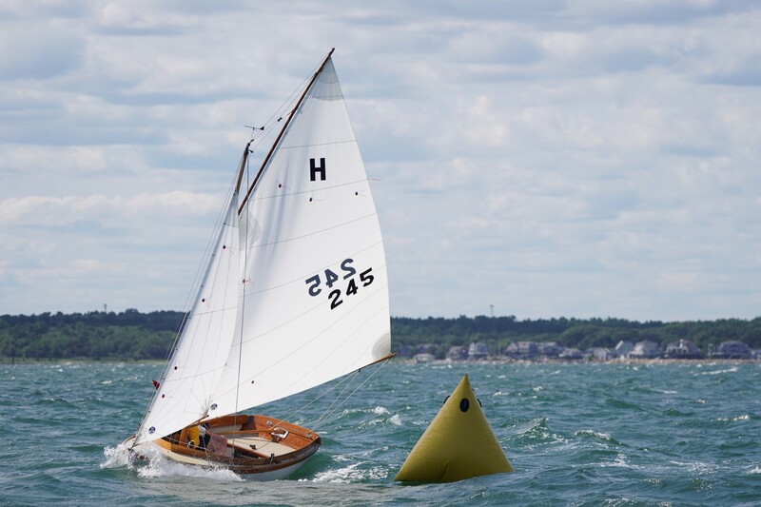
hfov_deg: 8.2
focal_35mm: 252
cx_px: 380
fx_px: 5326
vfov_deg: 5.5
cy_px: 254
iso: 200
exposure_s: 1/1600
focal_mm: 168
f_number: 5
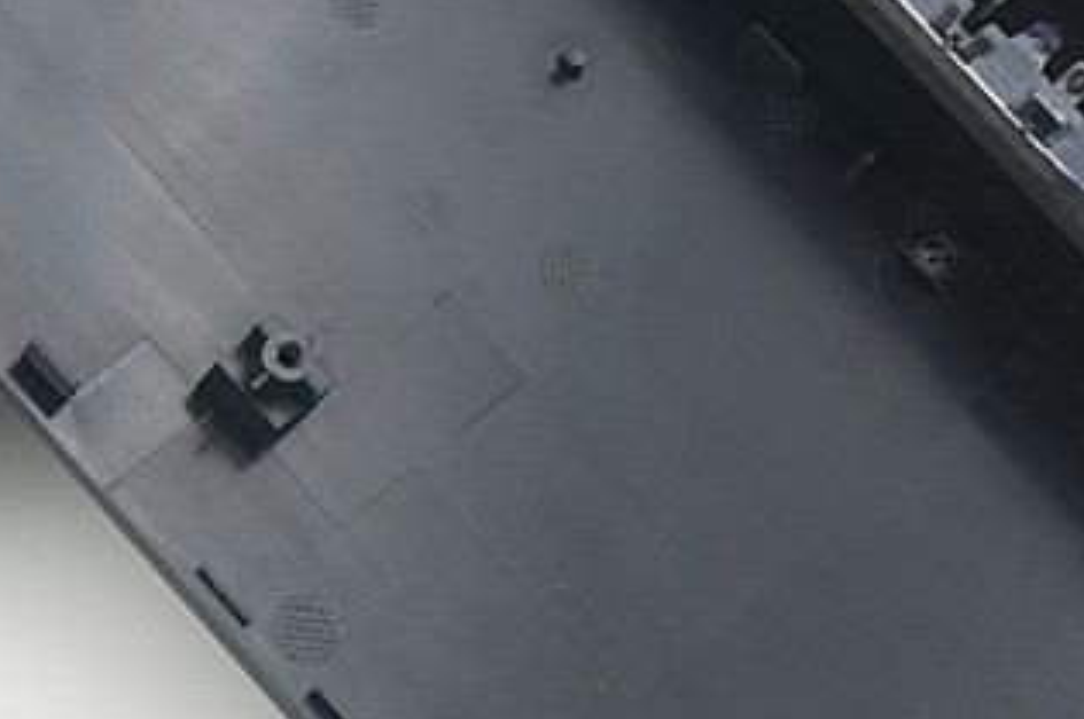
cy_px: -3
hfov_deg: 12.8
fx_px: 4690
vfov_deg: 8.7
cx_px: -255
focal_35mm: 156
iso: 100
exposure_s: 1/50
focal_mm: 32
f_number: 5.6
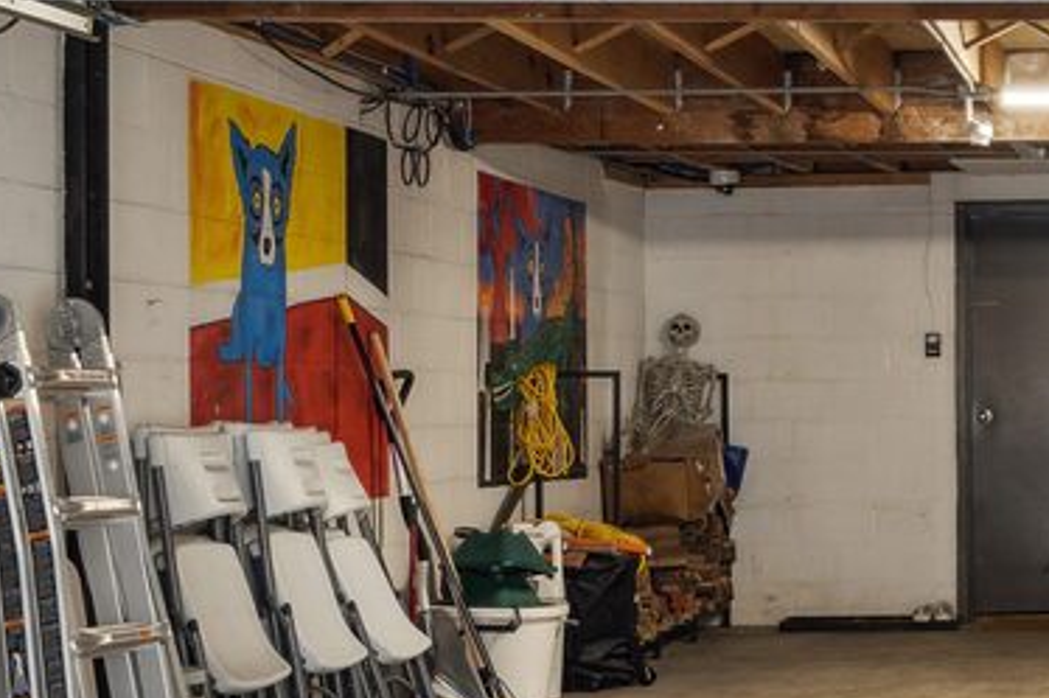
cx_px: 1245
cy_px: 432
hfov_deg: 20.9
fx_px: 2650
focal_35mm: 91
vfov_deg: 15.0
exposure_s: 1/15
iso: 800
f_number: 8
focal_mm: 21
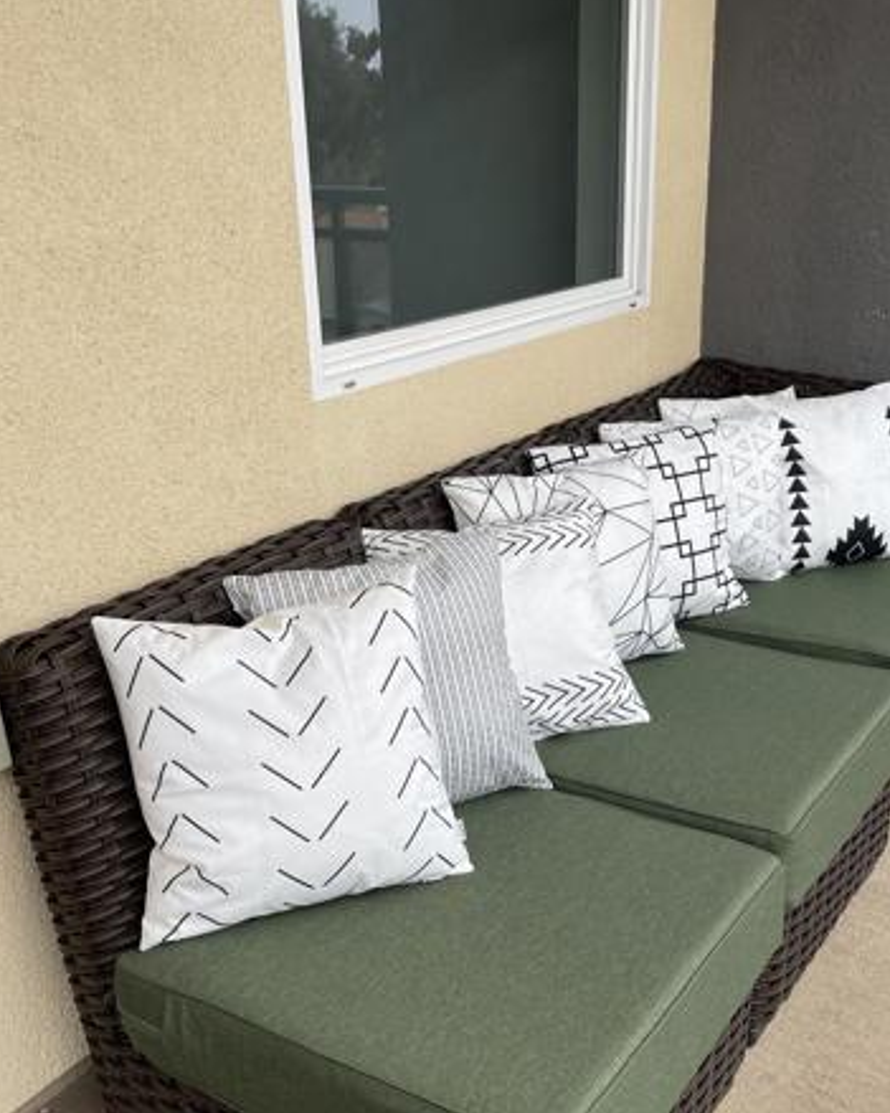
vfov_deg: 49.1
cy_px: 588
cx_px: 568
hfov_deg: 39.8
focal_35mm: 37
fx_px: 1219
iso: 32
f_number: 1.6
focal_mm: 5.1
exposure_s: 1/611
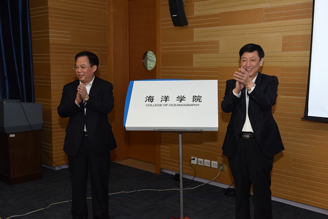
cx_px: 164
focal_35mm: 44
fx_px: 401
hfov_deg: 44.5
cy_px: 110
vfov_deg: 30.5
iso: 800
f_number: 4
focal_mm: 44
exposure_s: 1/160
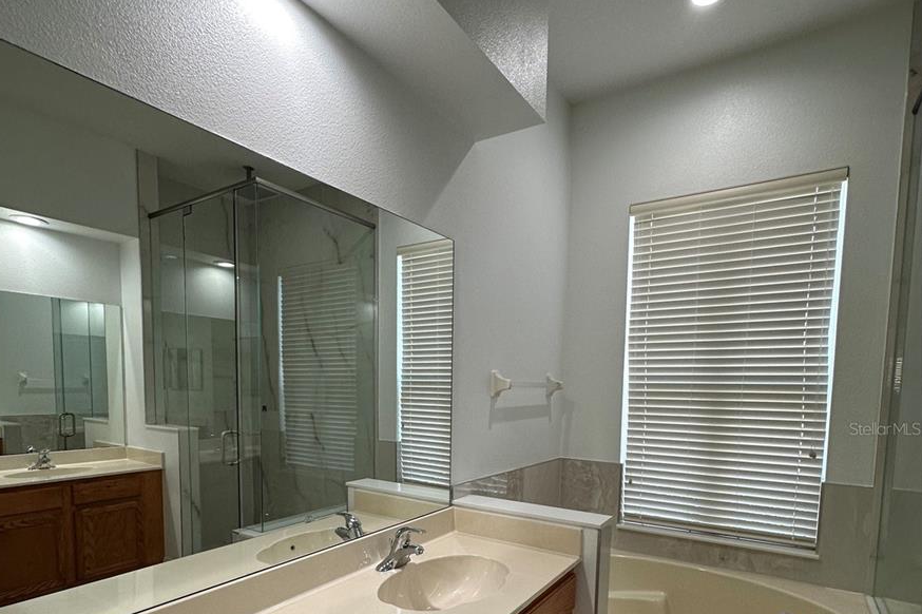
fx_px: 512
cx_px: 449
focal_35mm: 20
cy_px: 428
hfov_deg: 84.0
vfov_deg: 59.8
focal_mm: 2.22
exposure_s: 1/120
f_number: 2.2
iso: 125
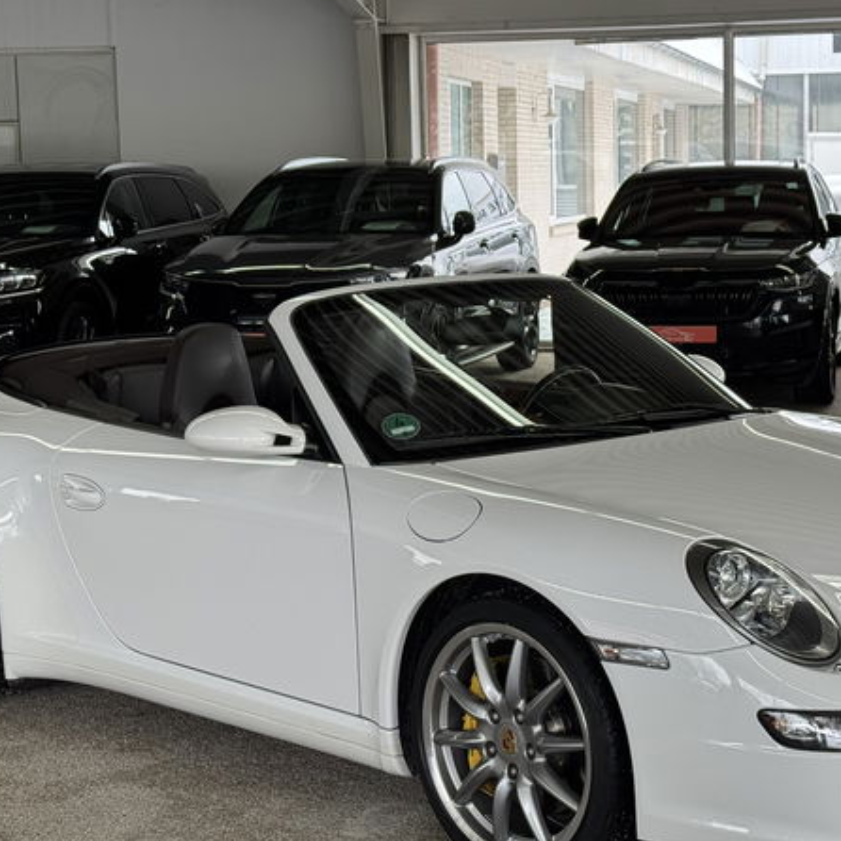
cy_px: 377
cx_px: 517
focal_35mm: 73
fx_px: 2007
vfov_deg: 23.7
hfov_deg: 23.6
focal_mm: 6.76
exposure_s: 1/189
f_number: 1.78
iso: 50
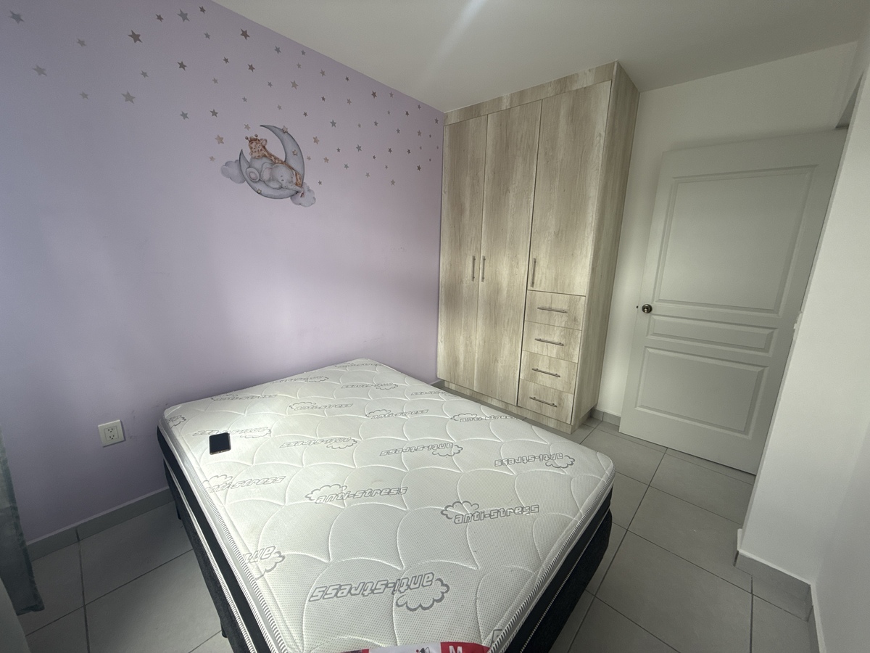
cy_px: 326
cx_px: 435
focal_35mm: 14
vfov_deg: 85.7
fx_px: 352
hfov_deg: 102.1
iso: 50
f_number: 2.2
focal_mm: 2.22
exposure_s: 1/121
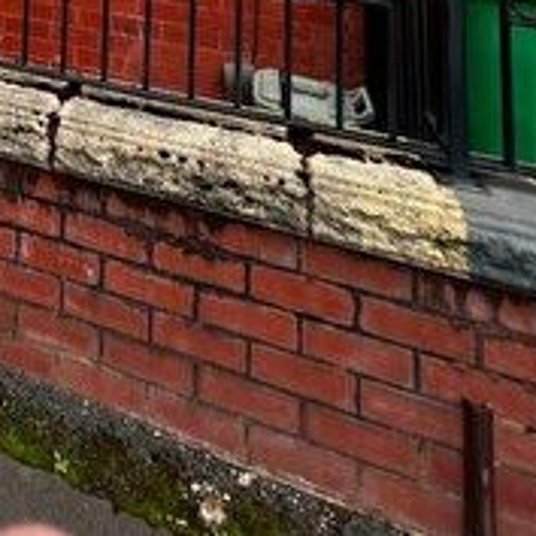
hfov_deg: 41.6
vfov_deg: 29.8
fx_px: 596
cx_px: -9
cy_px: -256
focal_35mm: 34
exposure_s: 1/373
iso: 32
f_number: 1.8
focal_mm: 1.57
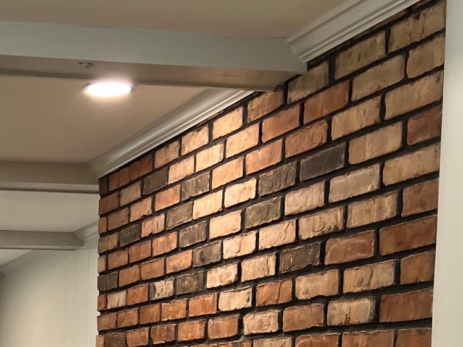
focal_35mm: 71
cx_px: -112
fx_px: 949
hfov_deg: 24.5
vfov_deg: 19.0
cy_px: 466
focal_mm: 5.7
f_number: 1.5
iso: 125
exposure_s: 1/120
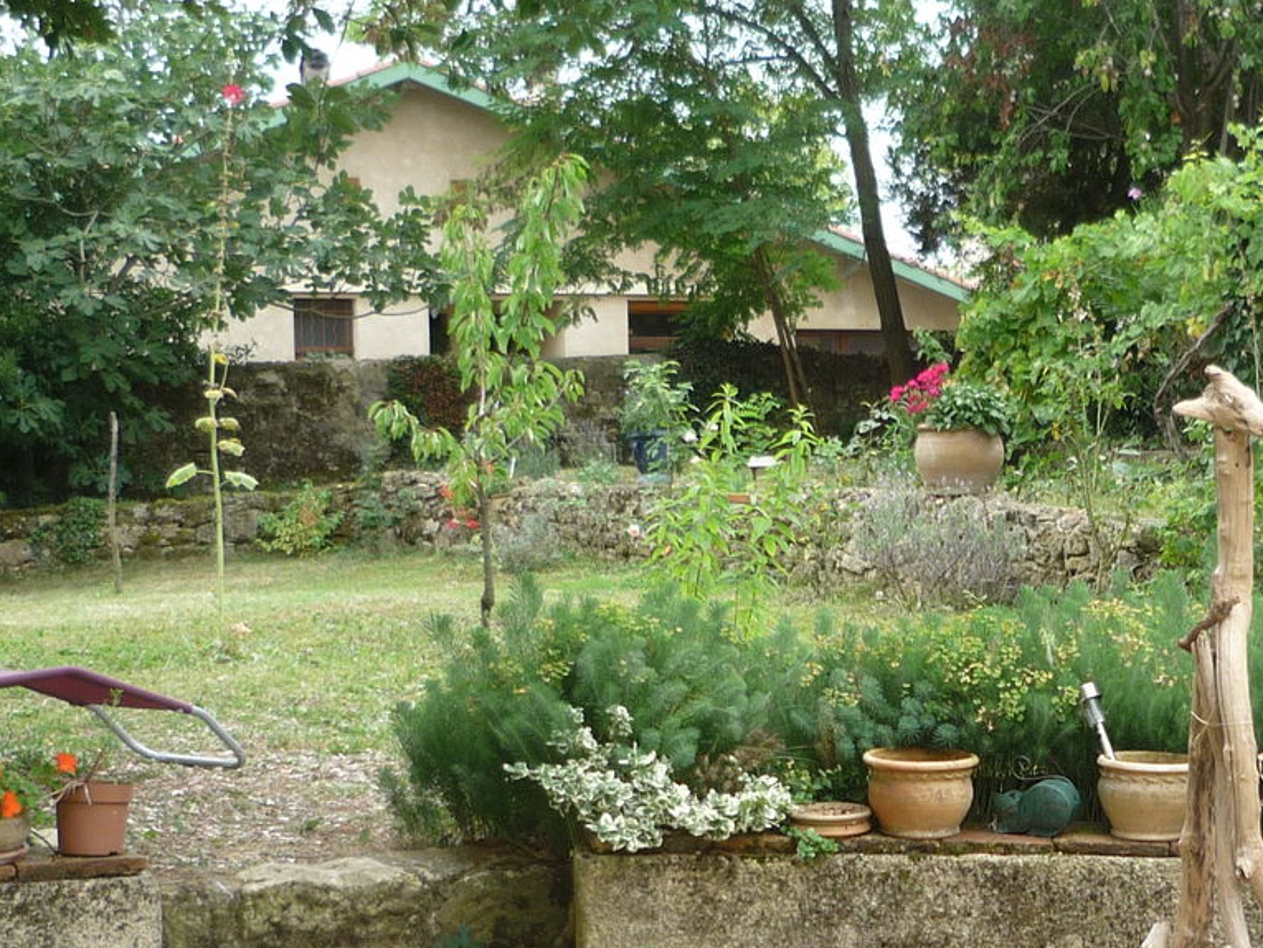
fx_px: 2518
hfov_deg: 27.7
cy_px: 710
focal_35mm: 69
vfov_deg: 21.1
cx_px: 982
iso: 100
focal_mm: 5.5
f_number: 2.8
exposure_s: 1/200
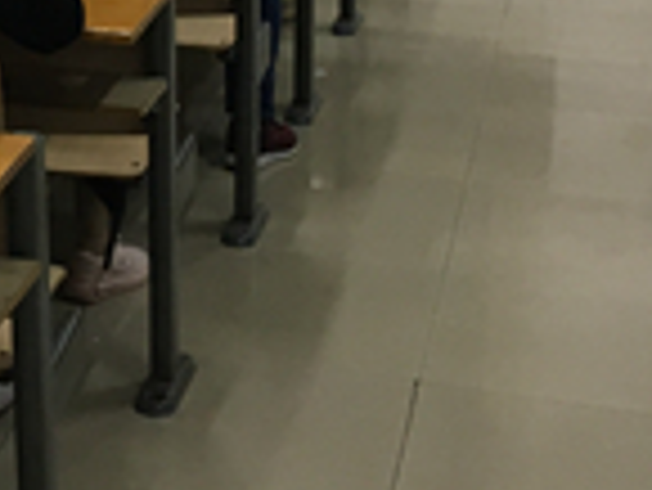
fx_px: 2262
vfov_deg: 11.8
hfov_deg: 15.1
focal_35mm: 120
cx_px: -346
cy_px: -234
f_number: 2.2
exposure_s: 1/33
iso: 100
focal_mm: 4.15
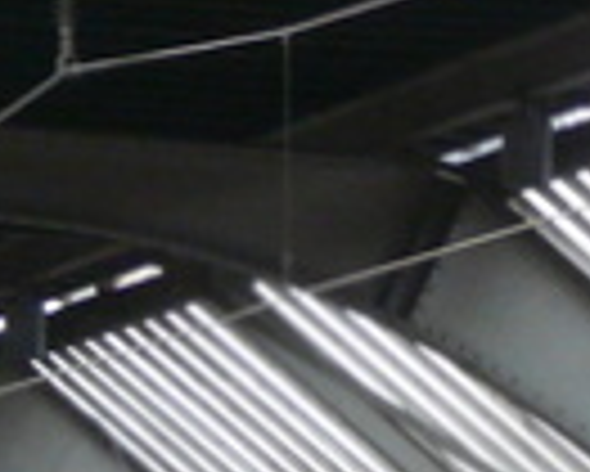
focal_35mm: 714
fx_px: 12477
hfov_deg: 2.7
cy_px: 1011
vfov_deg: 2.2
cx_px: 1504
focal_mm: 15.8
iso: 200
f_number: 3.6
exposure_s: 1/125
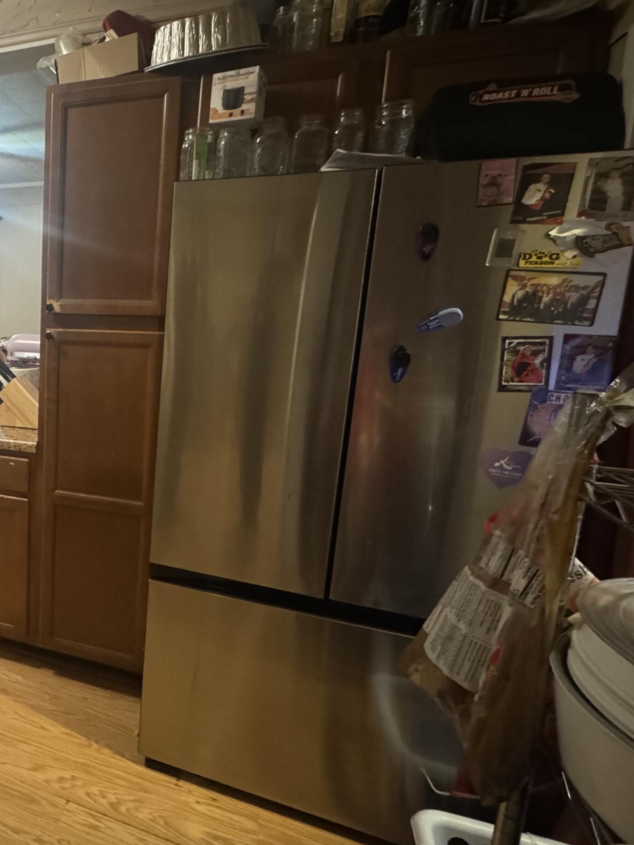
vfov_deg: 73.8
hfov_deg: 48.3
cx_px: -3
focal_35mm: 23
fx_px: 562
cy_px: 388
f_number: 2.2
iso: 1600
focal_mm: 2.22
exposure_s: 1/40
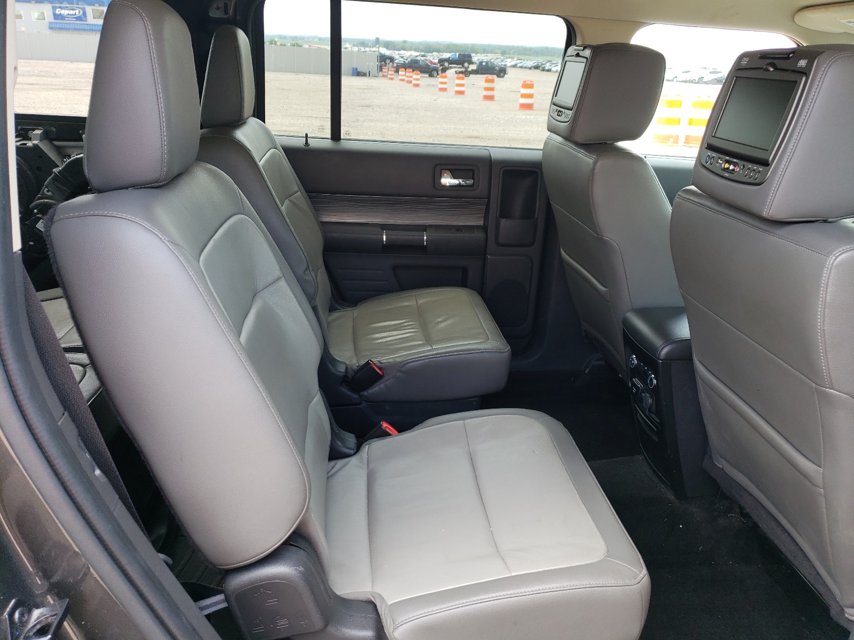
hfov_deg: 67.3
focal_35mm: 26
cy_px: 320
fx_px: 641
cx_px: 427
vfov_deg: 53.1
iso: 50
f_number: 1.5
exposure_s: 1/175
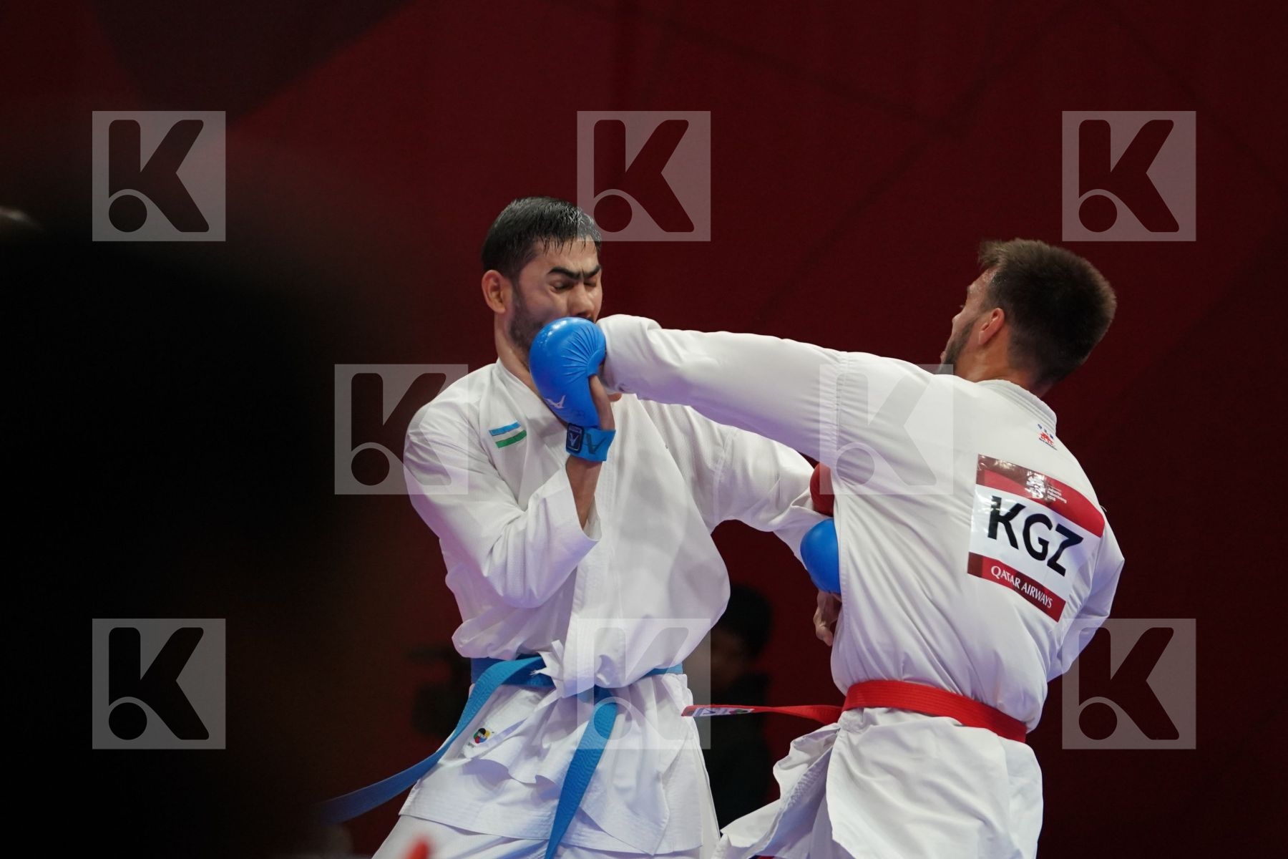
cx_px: 644
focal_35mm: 369
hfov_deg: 5.6
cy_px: 430
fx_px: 13201
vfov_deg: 3.7
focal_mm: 246
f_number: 4
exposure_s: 1/1000
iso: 2500
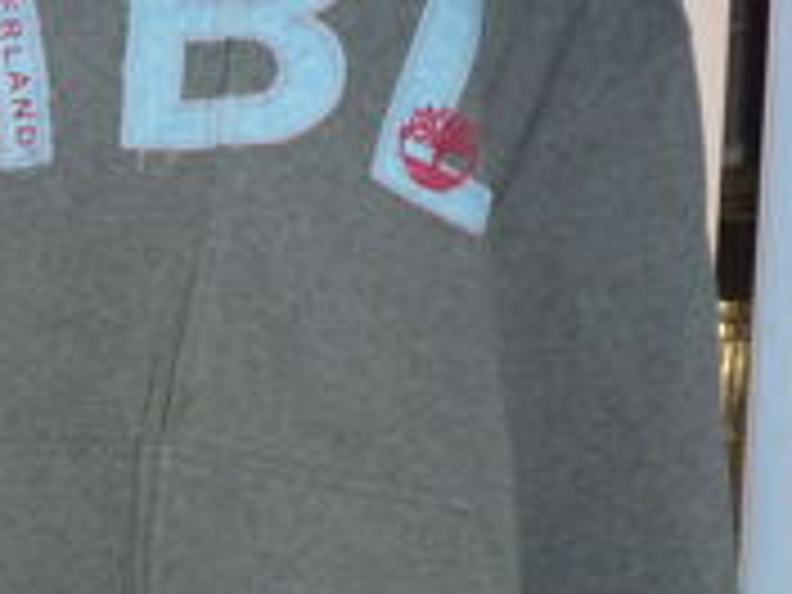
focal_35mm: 68
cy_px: 486
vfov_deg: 21.3
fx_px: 1556
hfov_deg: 27.5
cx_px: 72
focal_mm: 4.4
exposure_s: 1/125
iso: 100
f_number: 2.8
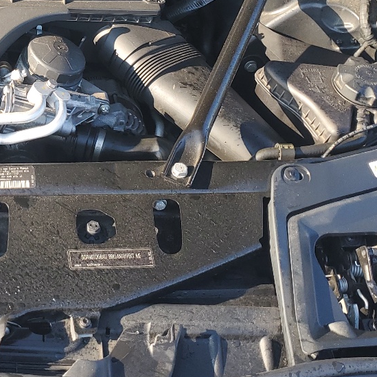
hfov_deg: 24.6
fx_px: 826
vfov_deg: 25.5
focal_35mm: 67
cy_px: 102
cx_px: 8
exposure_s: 1/357
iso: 50
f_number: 1.5
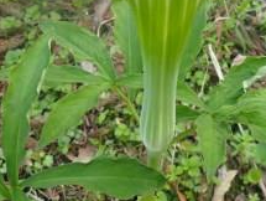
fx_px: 400
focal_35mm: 52
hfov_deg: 36.7
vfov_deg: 27.0
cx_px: 157
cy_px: 16
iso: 100
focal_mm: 4.5
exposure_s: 1/160
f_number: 2
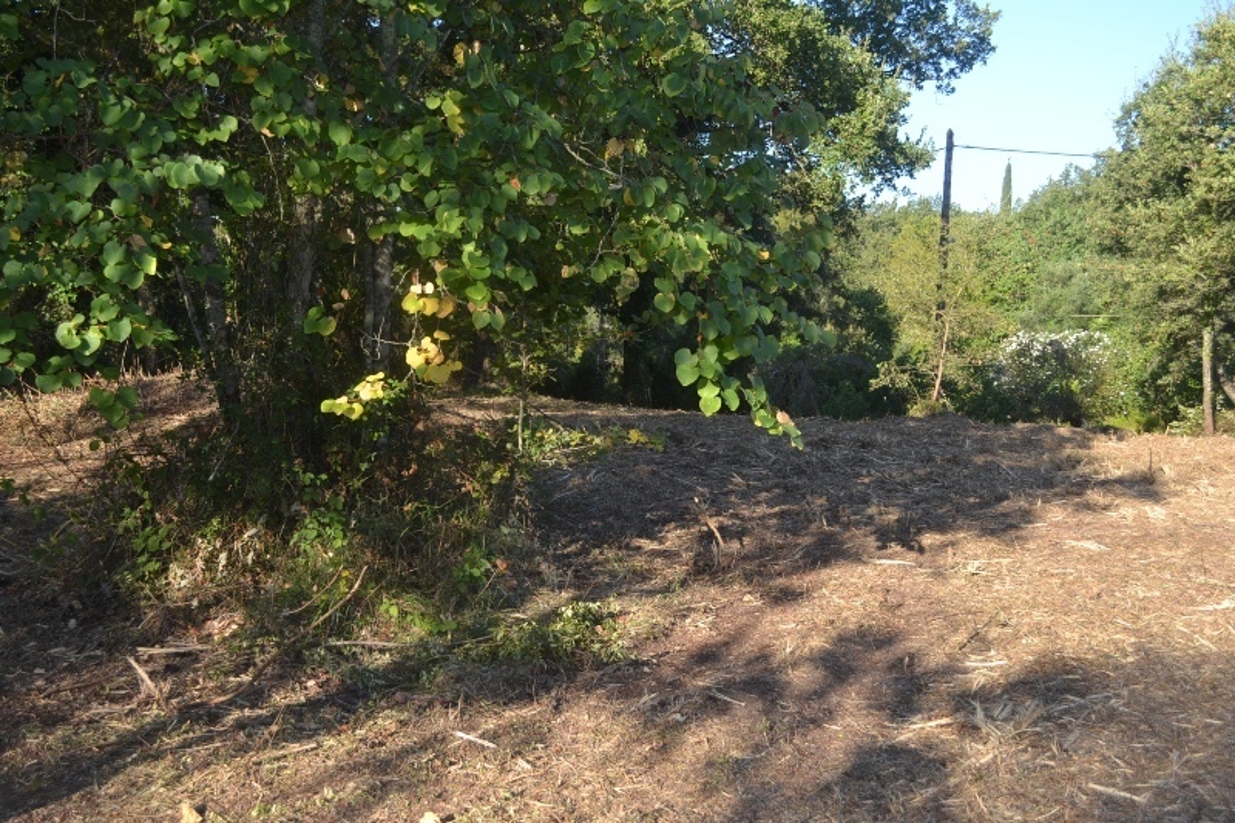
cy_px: 412
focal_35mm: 39
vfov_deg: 34.2
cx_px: 618
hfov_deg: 49.6
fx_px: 1338
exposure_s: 1/200
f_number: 5
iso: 100
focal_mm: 26
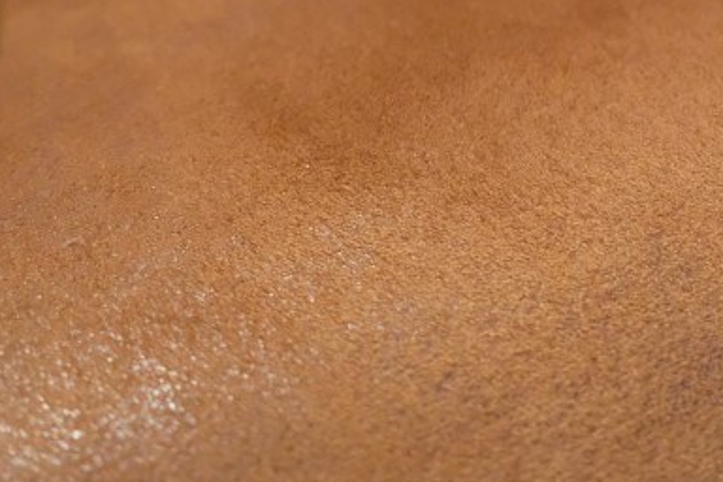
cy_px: 99
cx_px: 653
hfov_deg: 27.1
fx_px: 1446
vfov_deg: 18.8
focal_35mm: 72
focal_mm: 18
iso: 6400
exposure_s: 1/80
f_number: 3.6
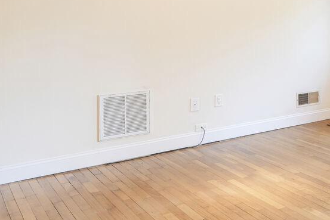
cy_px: 30
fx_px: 458
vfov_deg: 26.3
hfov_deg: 31.5
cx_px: 417
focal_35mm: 50
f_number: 8
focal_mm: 16
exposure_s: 1/13
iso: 200
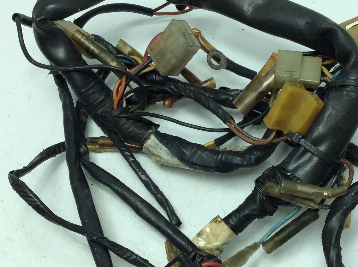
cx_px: 219
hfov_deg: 35.4
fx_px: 558
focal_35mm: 54
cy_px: 152
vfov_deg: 26.9
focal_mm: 3.3
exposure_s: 1/355
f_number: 2.4
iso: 32
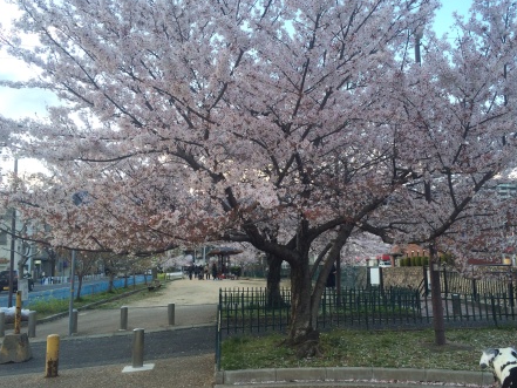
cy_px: 195
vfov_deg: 41.8
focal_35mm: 34
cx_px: 274
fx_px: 508
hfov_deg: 53.9
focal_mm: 4.12
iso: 32
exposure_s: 1/291
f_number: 2.2
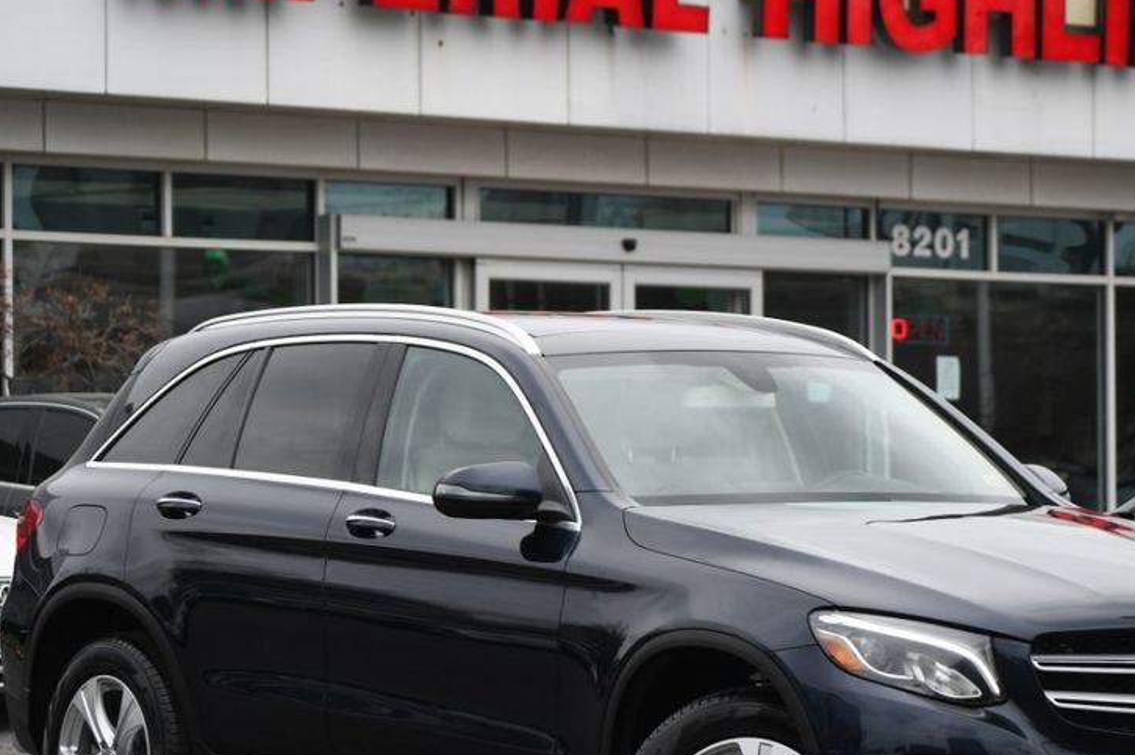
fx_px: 5734
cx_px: 671
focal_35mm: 182
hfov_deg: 11.3
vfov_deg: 7.5
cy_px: 497
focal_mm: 86
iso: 125
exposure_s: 1/200
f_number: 4.8
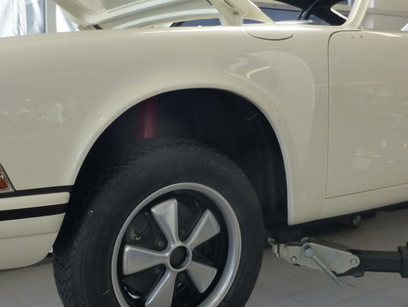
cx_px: 133
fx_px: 531
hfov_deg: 41.5
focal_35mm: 45
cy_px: 159
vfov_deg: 32.2
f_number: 3.3
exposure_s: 1/100
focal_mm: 4.3
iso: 160
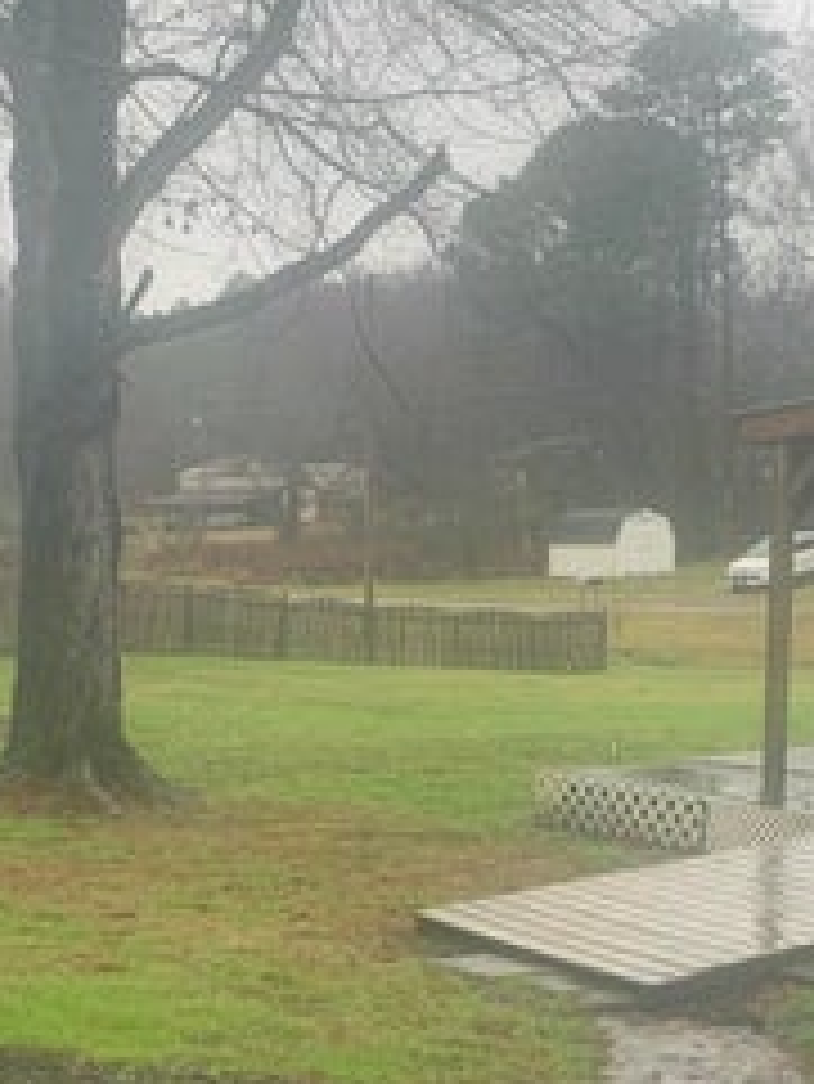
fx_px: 2161
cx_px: 351
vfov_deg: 26.9
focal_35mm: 69
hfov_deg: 21.3
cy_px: 1030
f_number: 1.8
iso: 25
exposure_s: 1/122
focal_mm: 4.25
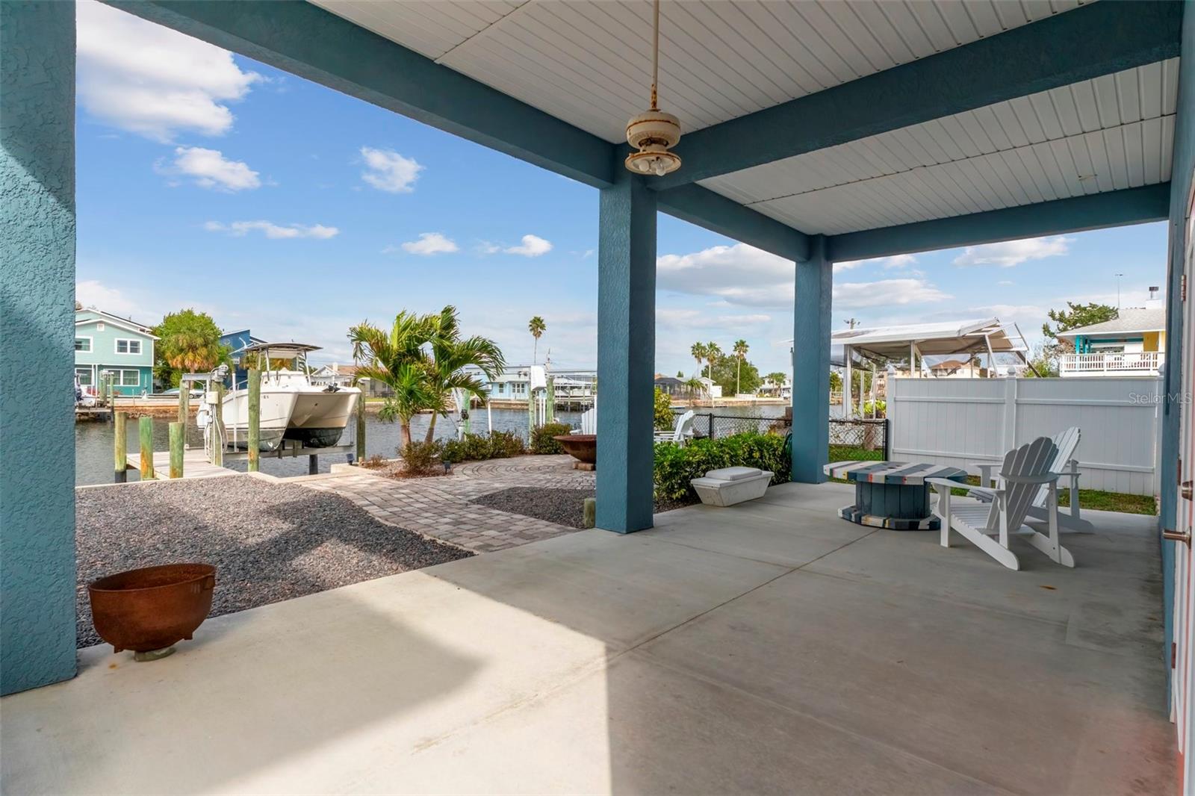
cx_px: 598
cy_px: 398
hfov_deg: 90.0
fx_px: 597
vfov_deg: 67.4
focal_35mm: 18
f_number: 8
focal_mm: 12
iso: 1000
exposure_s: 1/4000
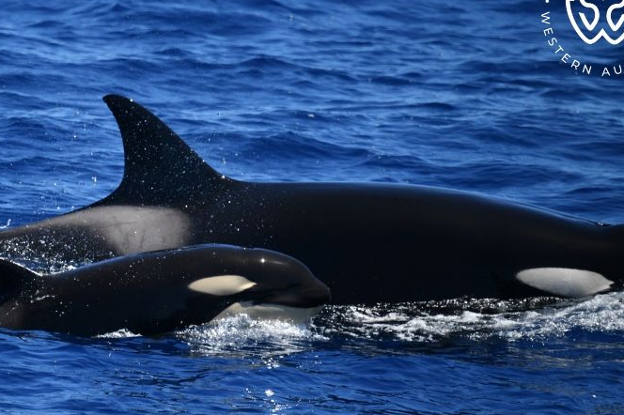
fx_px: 12525
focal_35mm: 723
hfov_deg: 2.9
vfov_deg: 1.9
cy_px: 200
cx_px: 294
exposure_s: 1/8000
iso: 1600
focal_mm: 600
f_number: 6.3
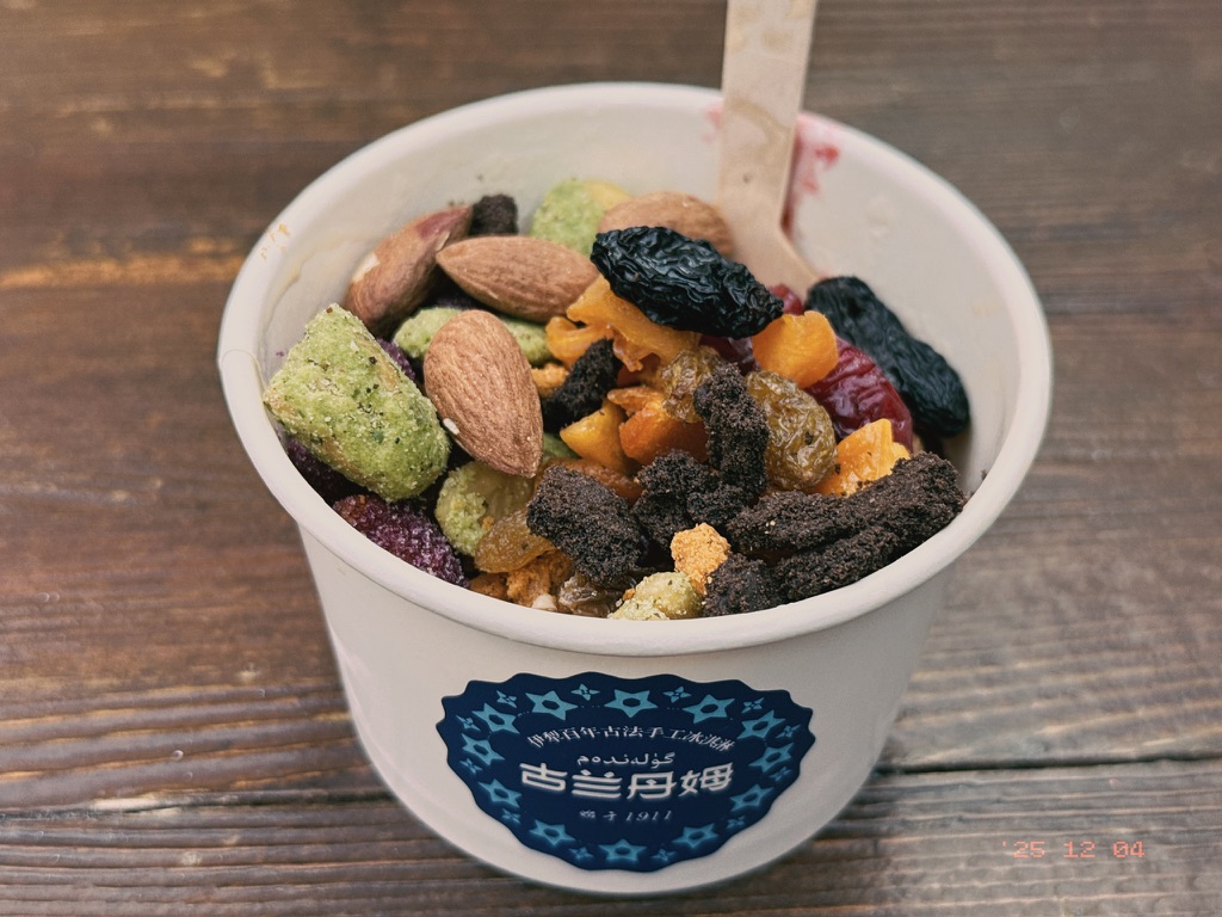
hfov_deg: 39.7
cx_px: 611
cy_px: 458
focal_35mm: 48
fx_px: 1694
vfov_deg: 30.3
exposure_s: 1/150
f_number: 1.78
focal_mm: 6.76
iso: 64
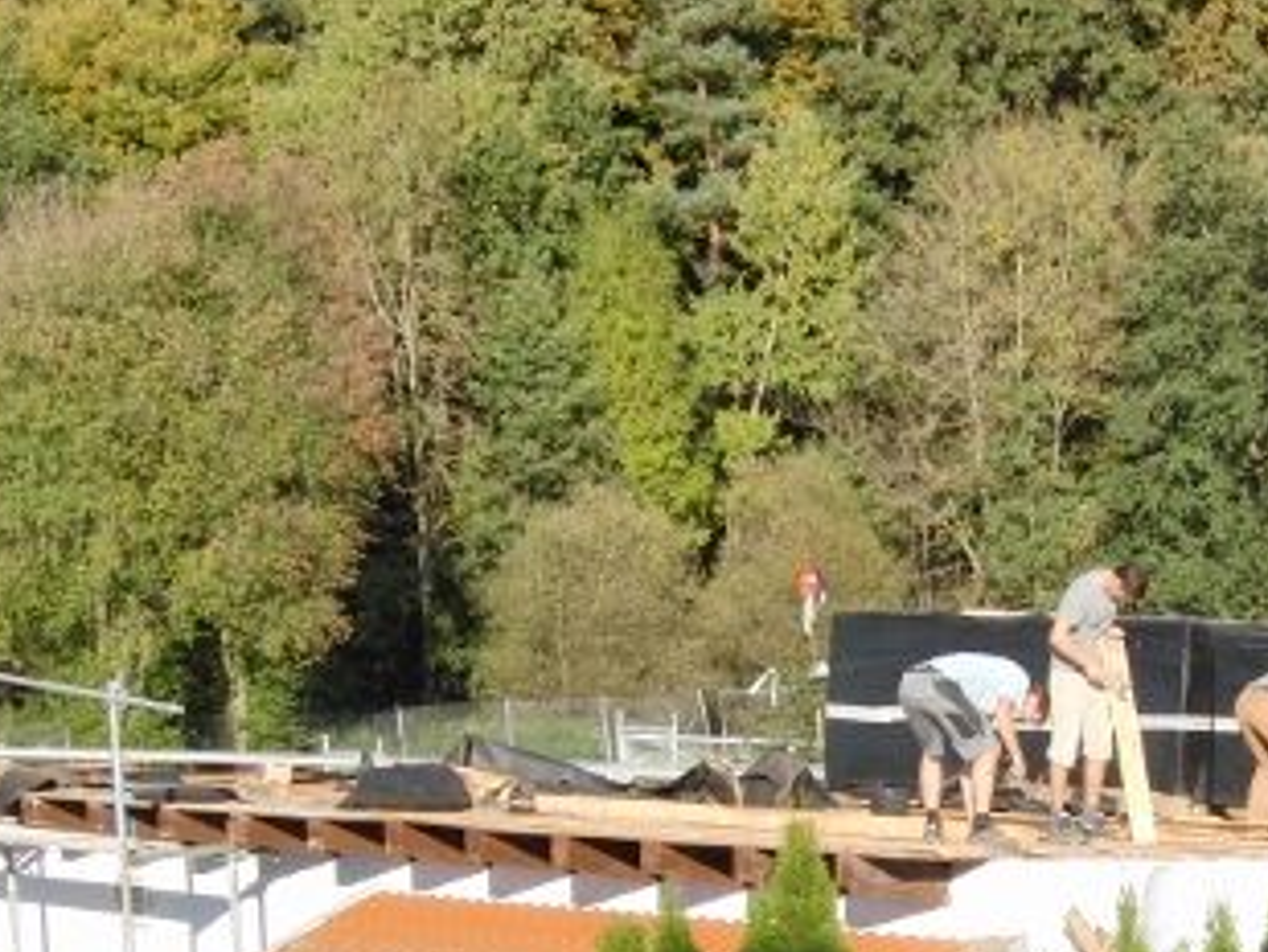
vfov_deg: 12.4
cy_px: 944
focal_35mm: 118
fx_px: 4324
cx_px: 1055
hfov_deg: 16.5
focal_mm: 10.1
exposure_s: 1/400
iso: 100
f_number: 4.8
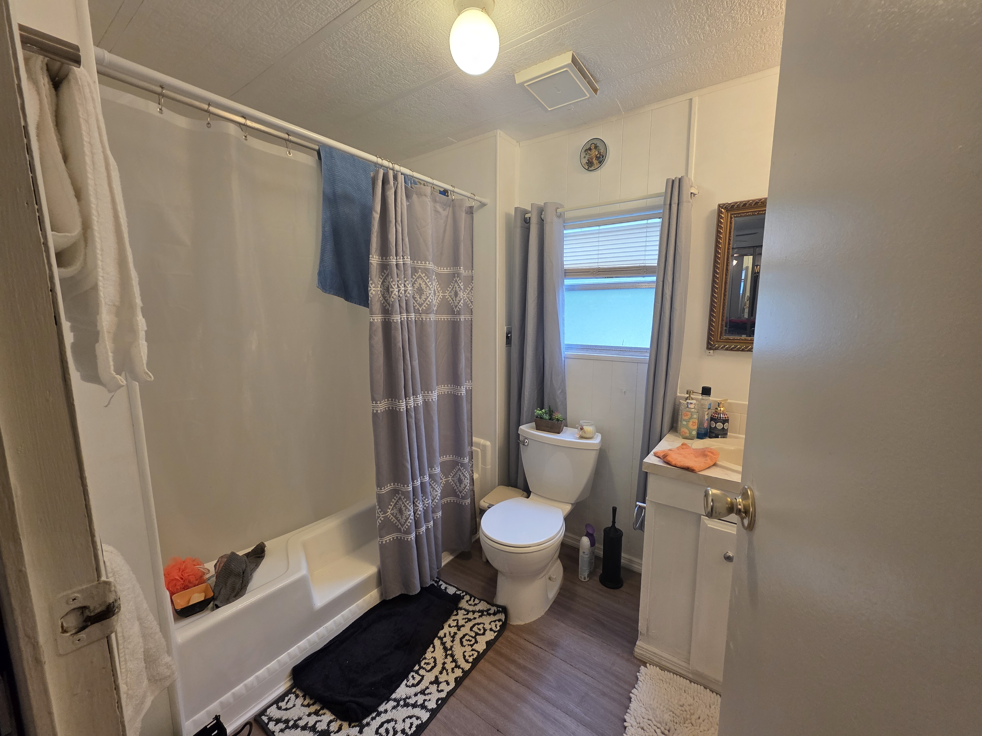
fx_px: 369
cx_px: 491
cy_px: 368
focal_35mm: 13
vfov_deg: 89.9
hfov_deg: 106.2
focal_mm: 2.2
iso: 200
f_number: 1.9
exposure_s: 1/120
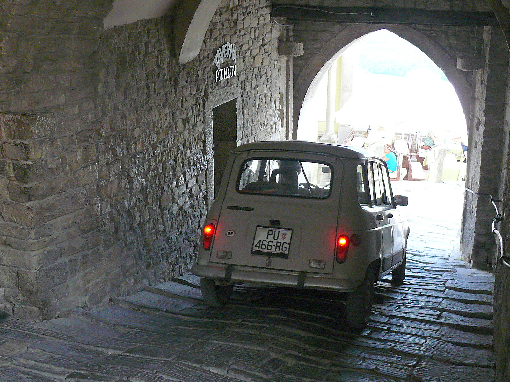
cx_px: 255
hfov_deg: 41.2
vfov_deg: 31.5
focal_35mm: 46
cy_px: 191
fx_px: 678
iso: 320
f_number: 2.8
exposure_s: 1/125
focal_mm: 8.6
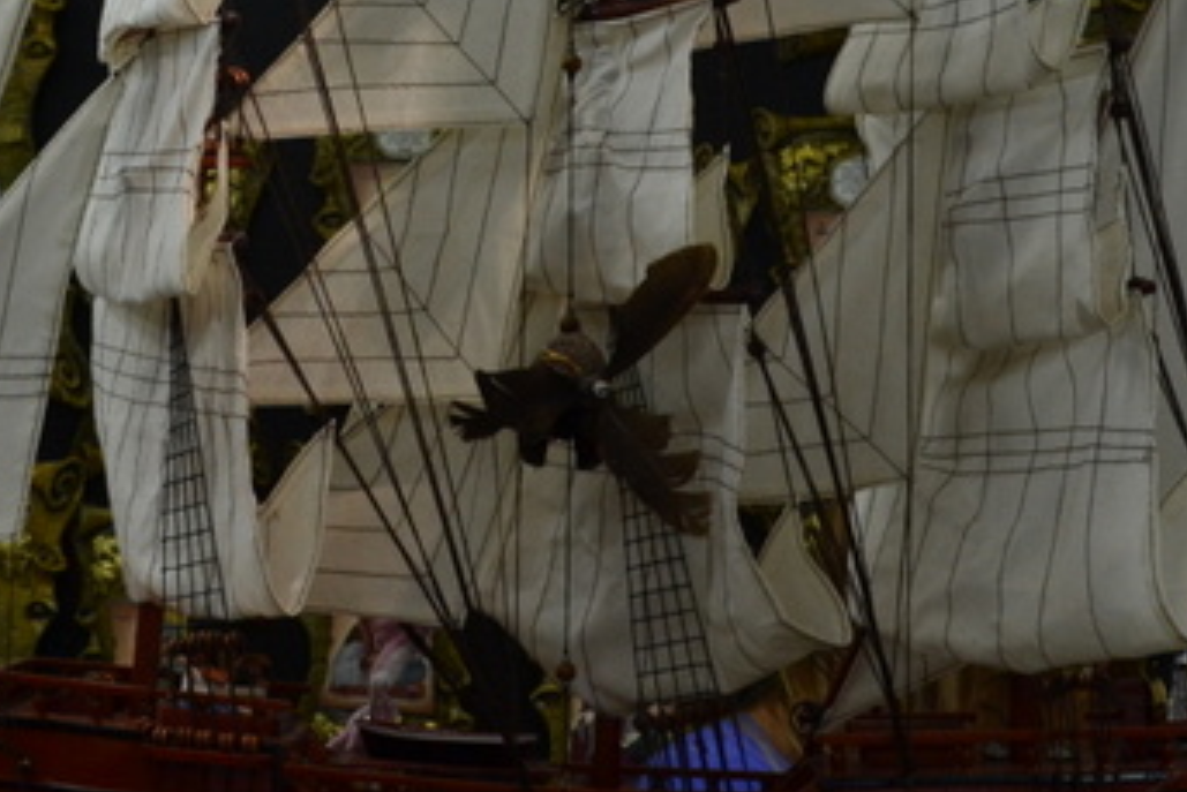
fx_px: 3694
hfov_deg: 18.2
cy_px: 194
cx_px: 391
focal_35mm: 112
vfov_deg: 12.2
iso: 560
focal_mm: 32
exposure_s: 1/60
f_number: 8
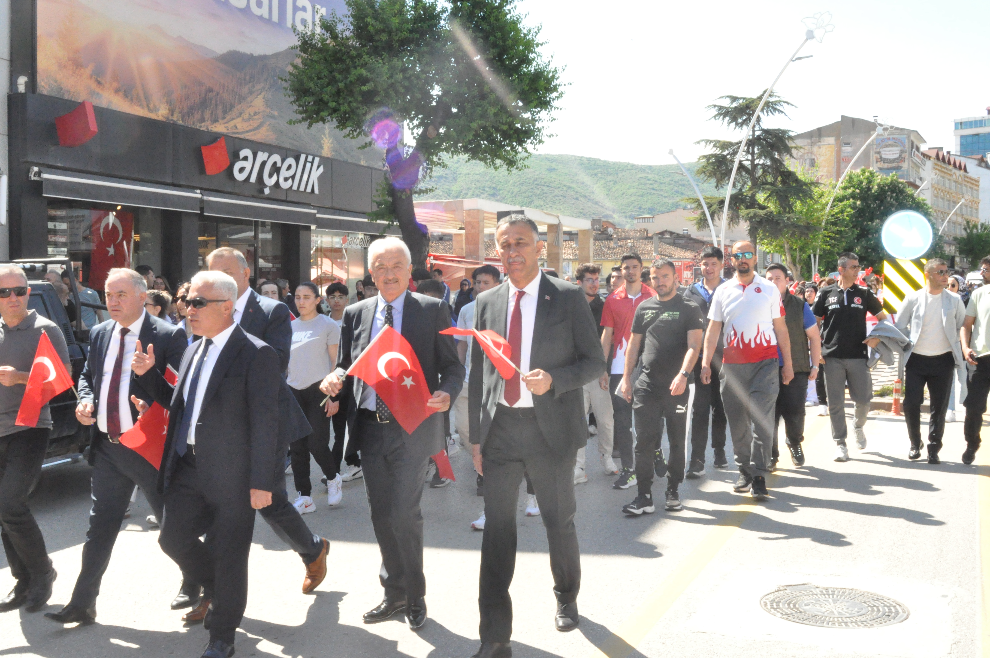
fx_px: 1071
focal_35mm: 39
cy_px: 329
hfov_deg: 49.6
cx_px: 495
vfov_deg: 34.1
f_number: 25
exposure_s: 1/200
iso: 3200
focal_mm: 26
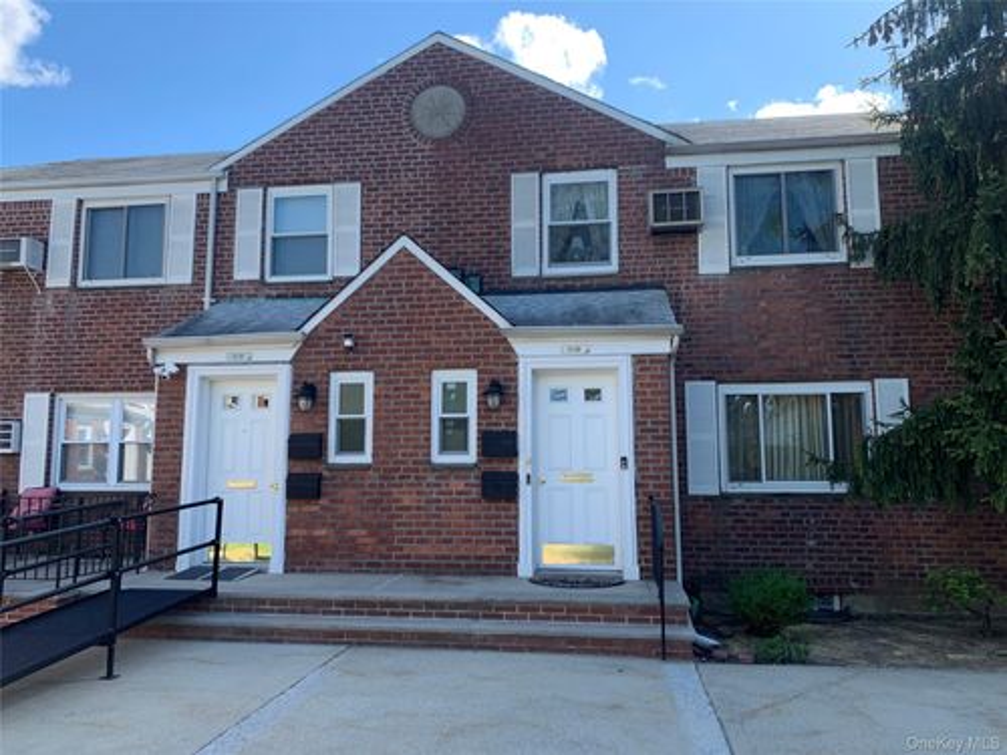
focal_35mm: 26
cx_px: 504
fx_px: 756
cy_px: 378
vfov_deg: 53.1
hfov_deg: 67.3
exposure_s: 1/561
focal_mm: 4.25
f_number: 1.8
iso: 25
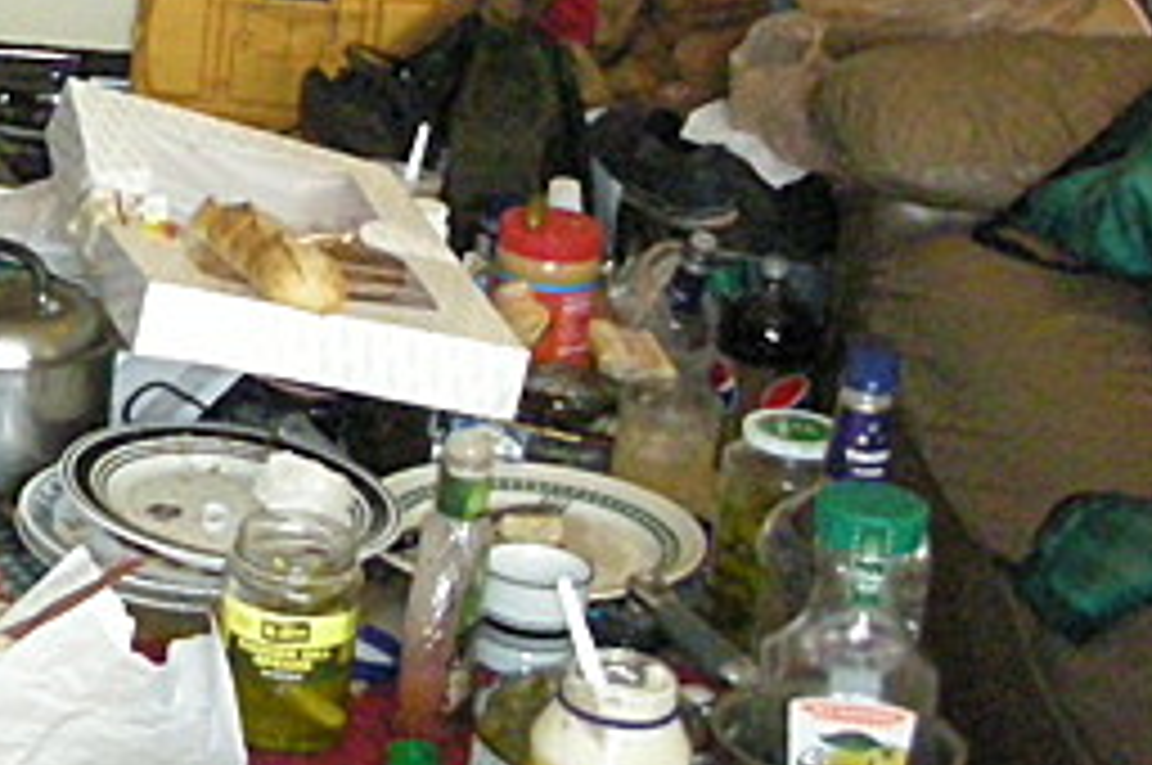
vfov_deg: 12.8
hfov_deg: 17.9
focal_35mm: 104
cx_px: -486
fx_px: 3324
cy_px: -126
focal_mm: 5.8
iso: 620
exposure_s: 1/30.6
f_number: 2.8
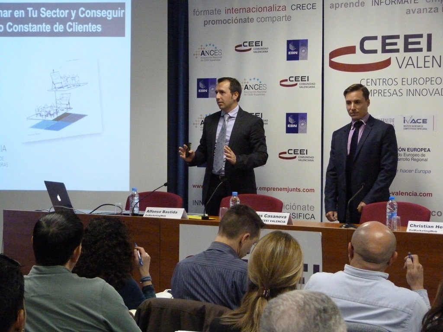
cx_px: 222
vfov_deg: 18.0
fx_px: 1049
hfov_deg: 23.8
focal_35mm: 82
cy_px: 166
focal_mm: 14.8
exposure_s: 1/50
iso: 800
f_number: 3.4
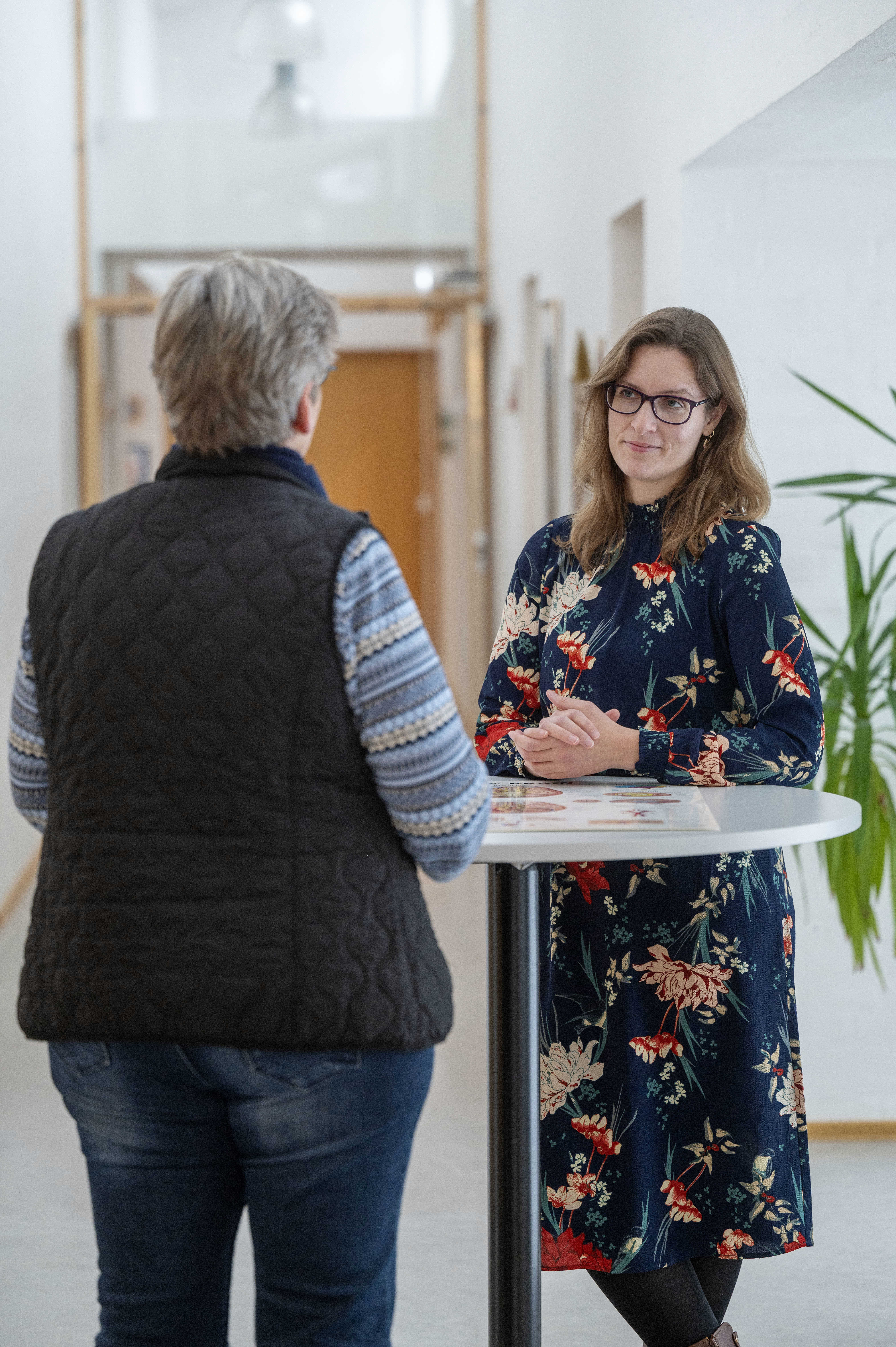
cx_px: 448
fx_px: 3514
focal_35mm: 94
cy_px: 674
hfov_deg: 14.5
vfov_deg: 21.7
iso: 800
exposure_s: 1/250
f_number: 2.8
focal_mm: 94
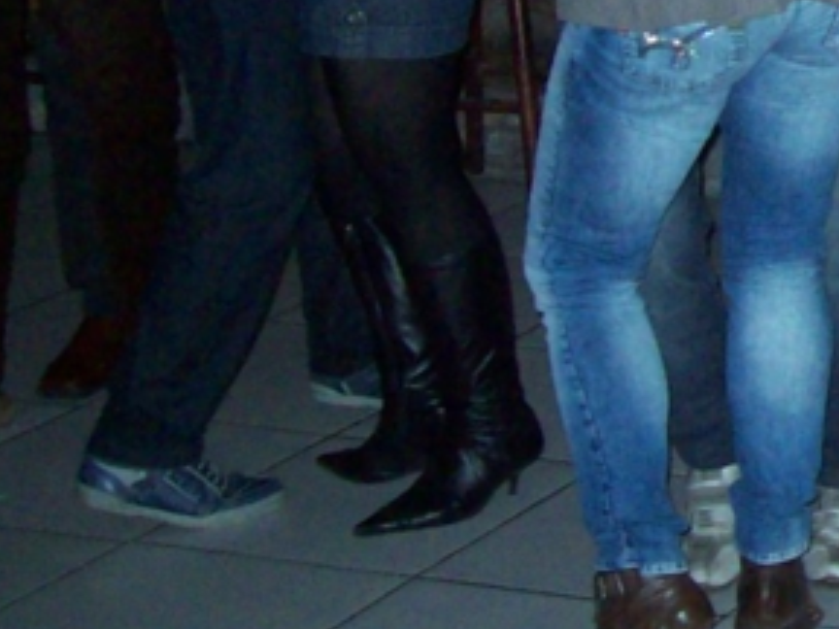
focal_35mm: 128
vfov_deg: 11.3
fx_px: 3102
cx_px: 1393
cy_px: -213
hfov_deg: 14.1
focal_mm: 6
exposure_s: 1/64
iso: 200
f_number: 2.7
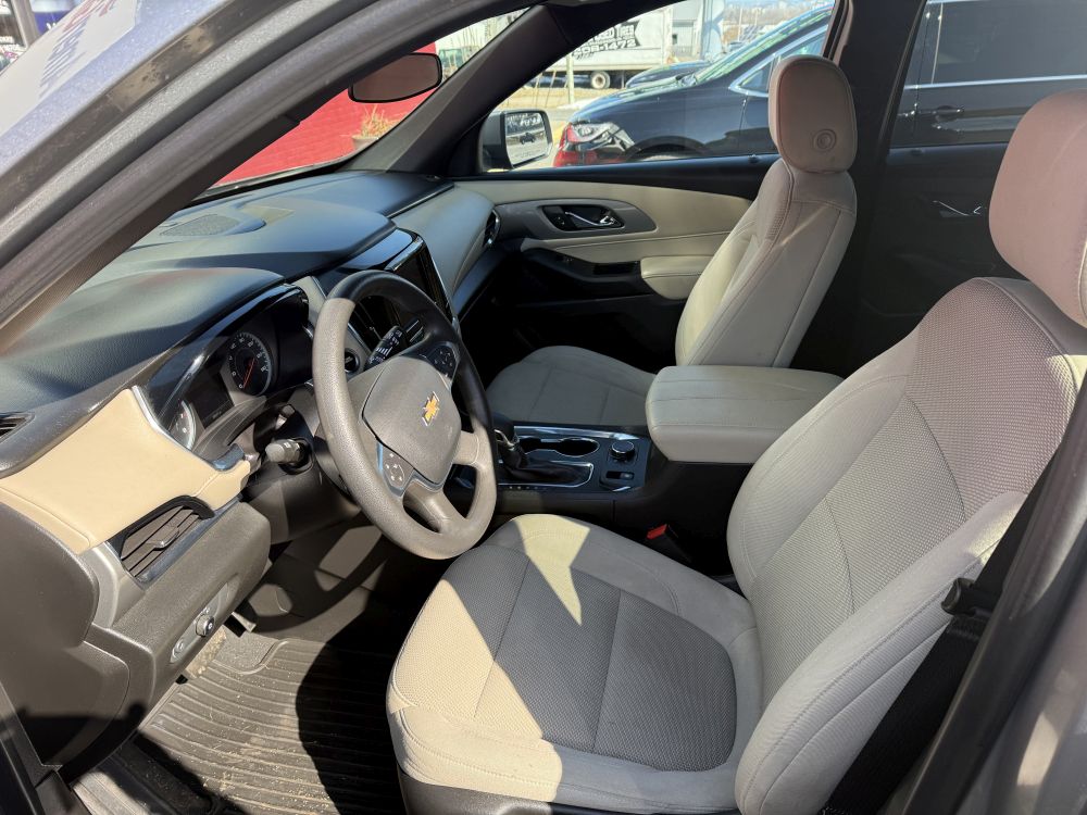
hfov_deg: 71.6
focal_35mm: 24
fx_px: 754
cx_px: 544
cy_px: 408
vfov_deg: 56.8
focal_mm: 6.76
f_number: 1.78
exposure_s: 1/637
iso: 100
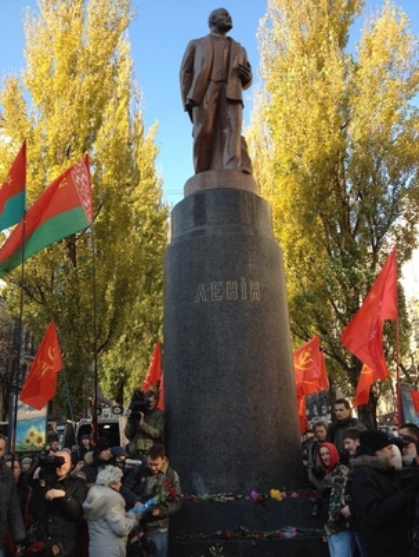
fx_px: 564
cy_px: 278
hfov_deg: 40.8
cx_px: 210
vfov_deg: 52.6
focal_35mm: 35
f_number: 2.4
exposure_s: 1/370
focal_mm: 4.28
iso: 64
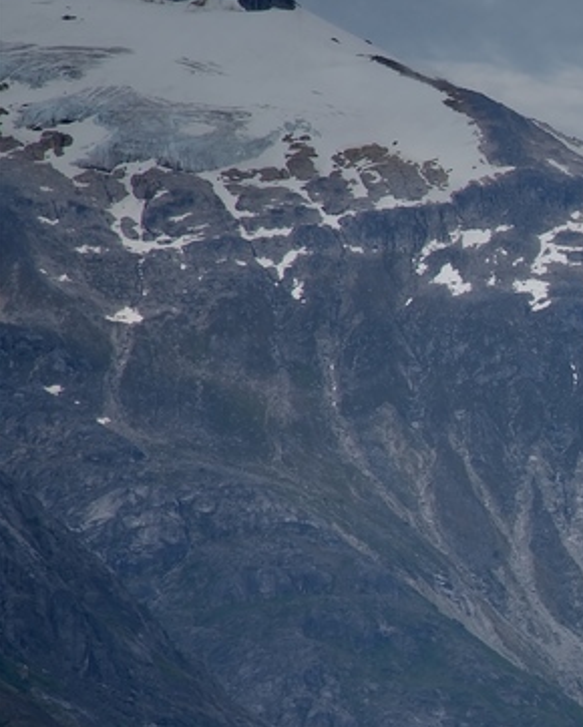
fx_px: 8577
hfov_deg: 3.8
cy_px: 536
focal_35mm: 398
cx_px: 1285
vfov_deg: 4.9
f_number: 9
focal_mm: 120
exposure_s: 1/320
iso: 100
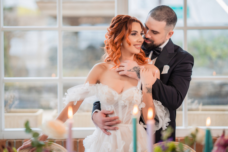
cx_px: 114
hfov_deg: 23.9
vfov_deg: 16.1
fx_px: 538
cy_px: 76
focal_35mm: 85
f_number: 1.4
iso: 640
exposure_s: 1/1000
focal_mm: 85
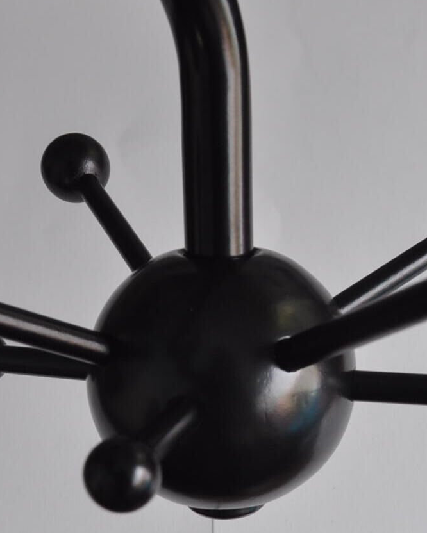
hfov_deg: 38.0
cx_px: 156
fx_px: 616
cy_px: 267
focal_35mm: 39
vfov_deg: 46.8
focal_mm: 18
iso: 400
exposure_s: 1/125
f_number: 5.6
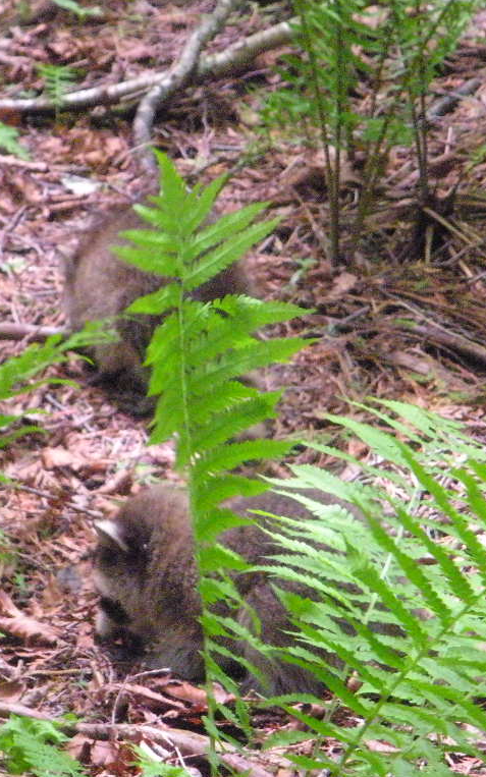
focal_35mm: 212
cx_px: 151
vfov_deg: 9.9
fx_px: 4492
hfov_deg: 6.2
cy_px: 389
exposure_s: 1/73.1
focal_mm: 26
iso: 1600
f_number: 5.4
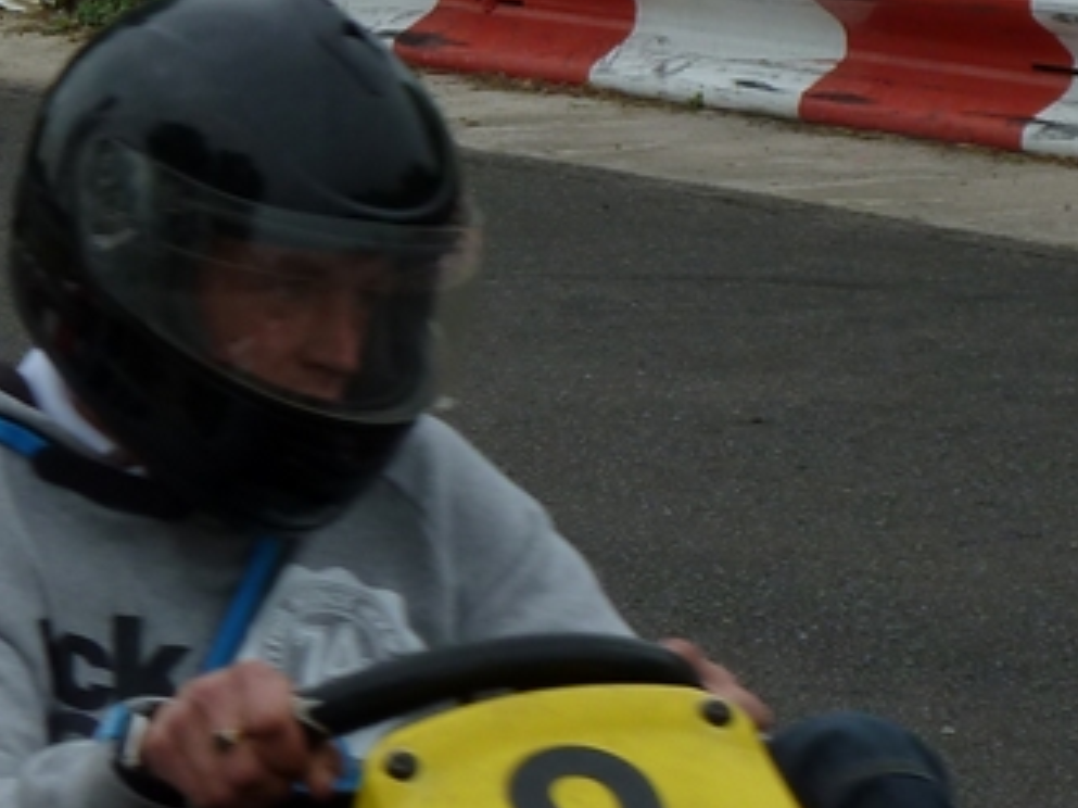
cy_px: 547
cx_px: -166
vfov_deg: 5.0
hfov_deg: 6.6
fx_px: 9246
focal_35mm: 297
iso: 80
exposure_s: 1/640
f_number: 4.3
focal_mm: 15.8
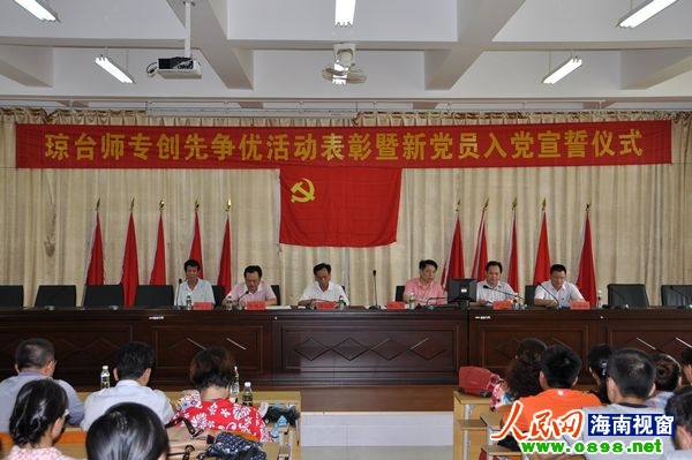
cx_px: 346
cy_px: 230
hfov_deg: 48.0
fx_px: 778
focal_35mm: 40
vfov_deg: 33.0
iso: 200
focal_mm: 27
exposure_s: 1/60
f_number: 4
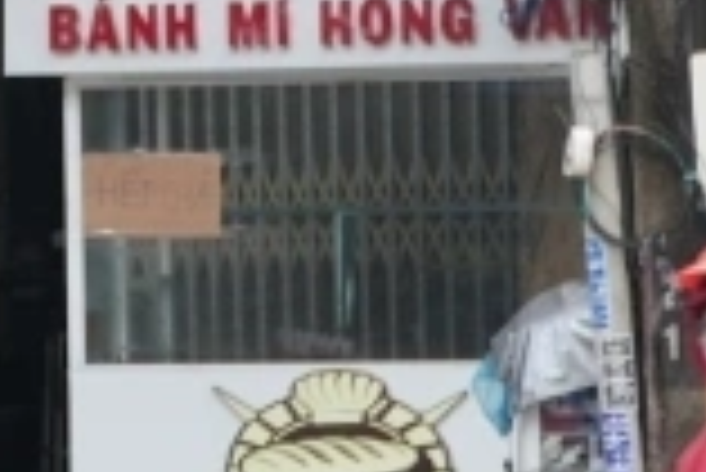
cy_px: 490
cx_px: -220
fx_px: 3828
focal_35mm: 195
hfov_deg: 10.3
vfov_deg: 7.0
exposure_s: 1/160
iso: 125
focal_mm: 30
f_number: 4
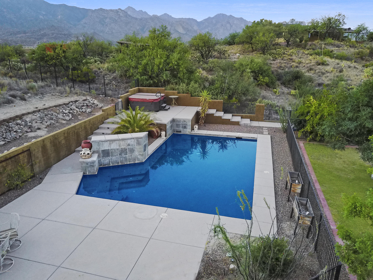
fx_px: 280
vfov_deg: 53.1
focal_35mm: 26
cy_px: 140
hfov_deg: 67.3
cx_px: 186
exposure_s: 1/50
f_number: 2.2
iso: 800
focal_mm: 4.73
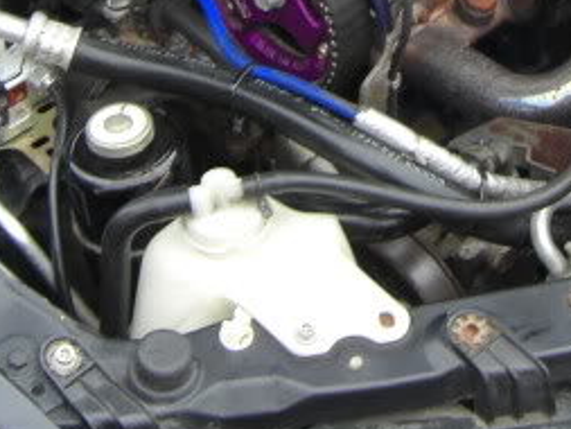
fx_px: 1980
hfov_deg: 16.3
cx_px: 442
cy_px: -163
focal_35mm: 120
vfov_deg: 11.9
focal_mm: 7.9
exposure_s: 1/80
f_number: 2.8
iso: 80
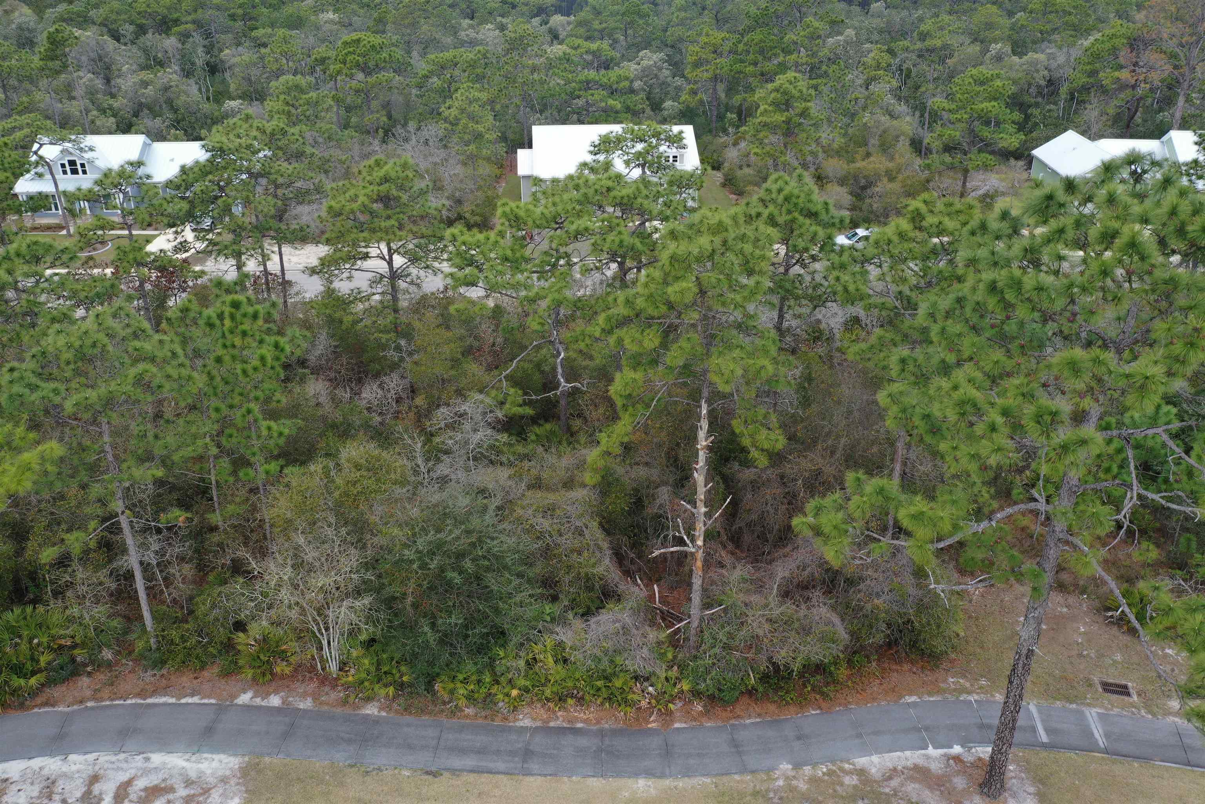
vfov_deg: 46.4
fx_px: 937
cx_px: 602
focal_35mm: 28
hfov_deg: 65.5
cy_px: 402
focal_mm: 10.26
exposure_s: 1/240
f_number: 5
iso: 100
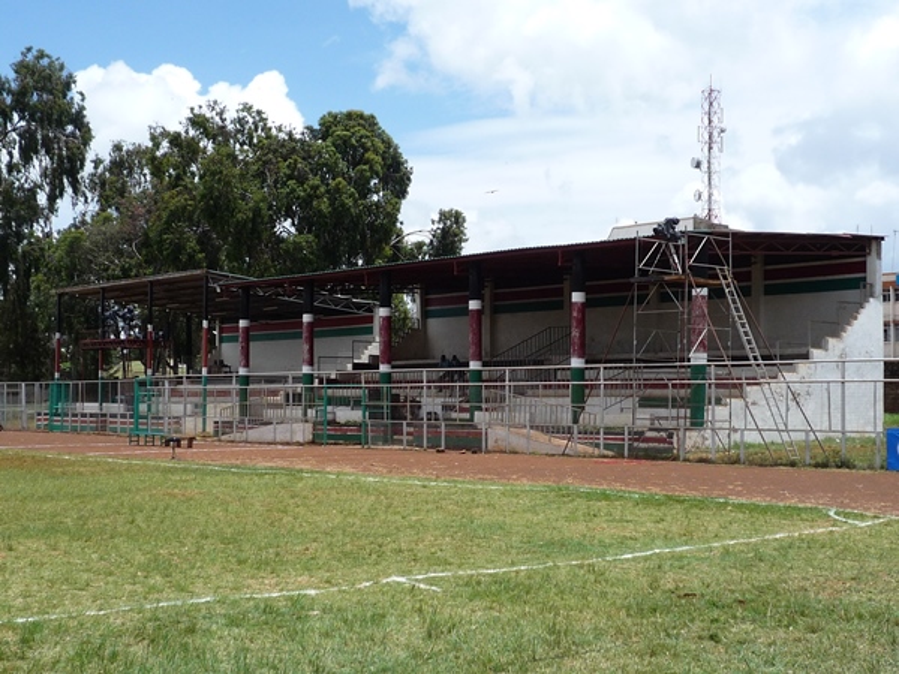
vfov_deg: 30.9
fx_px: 1221
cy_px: 337
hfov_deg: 40.4
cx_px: 450
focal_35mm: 47
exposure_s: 1/800
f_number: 4
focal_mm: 5.8
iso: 100
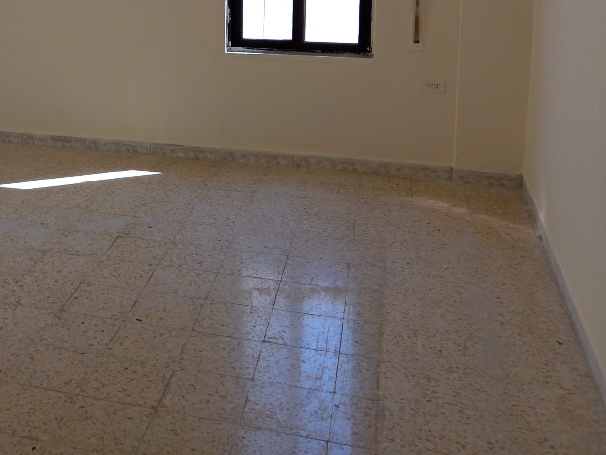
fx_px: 858
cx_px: 69
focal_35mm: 49
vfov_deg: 28.5
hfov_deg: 36.7
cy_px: 43
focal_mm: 4.6
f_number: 2
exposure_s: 1/100
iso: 50
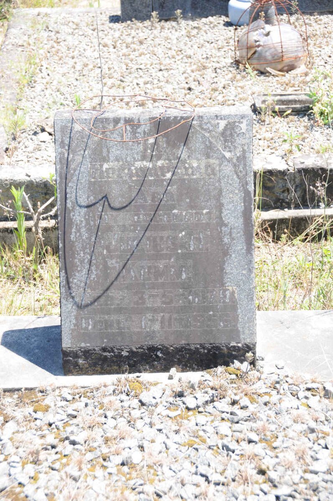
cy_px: 250
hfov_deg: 18.1
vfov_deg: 27.0
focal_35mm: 75
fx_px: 1043
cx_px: 166
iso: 200
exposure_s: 1/200
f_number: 7.1
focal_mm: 50
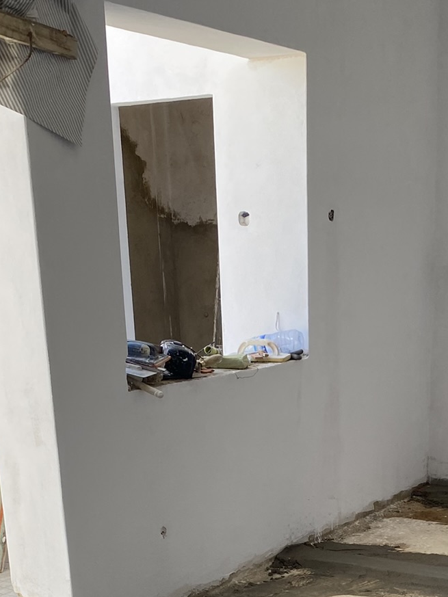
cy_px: 633
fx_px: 1052
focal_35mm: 61
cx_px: 300
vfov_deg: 29.1
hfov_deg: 23.9
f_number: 1.8
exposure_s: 1/285
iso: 32
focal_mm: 4.25
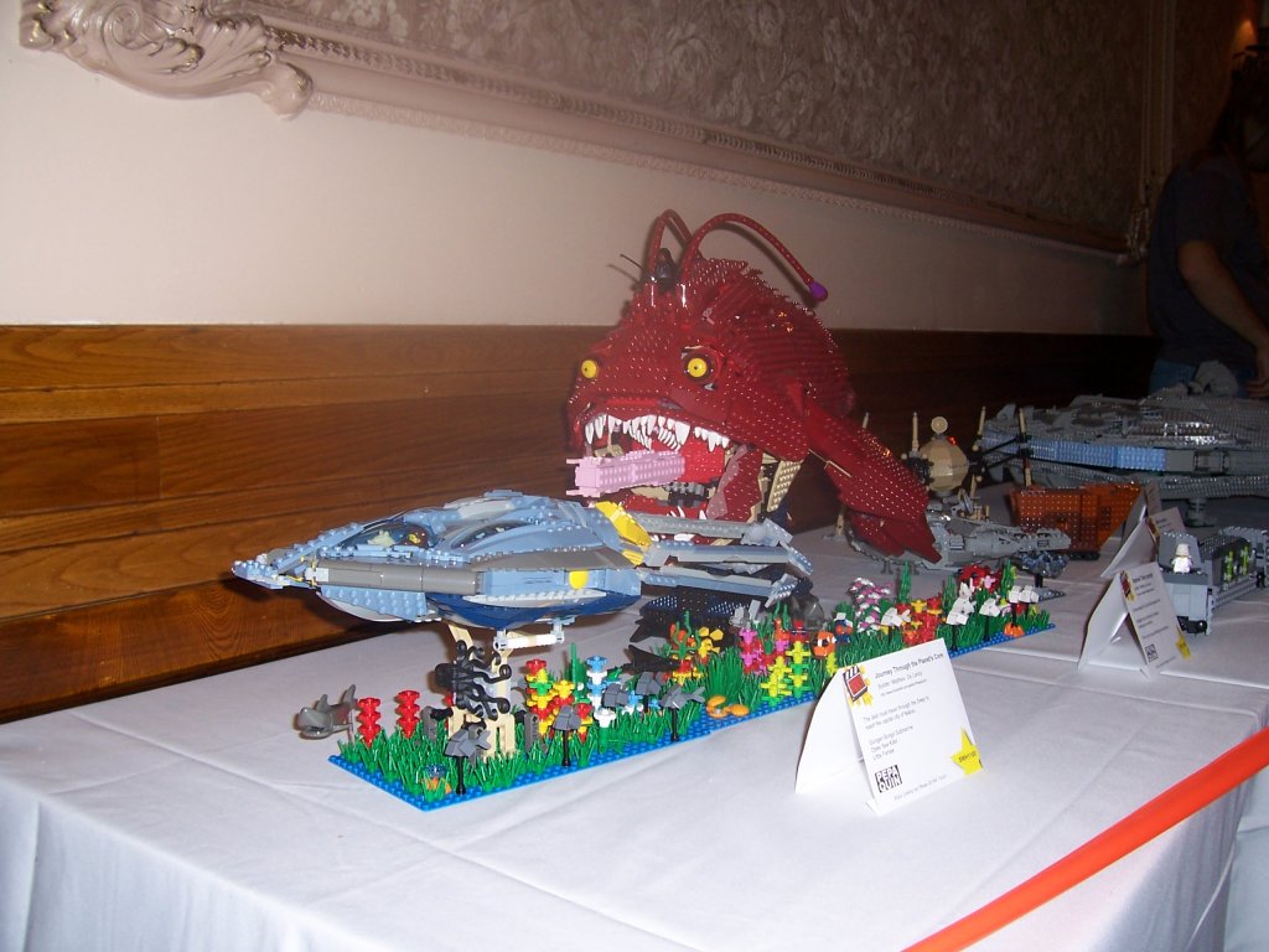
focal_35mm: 34
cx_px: 634
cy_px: 476
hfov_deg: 54.0
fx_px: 1246
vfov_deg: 41.8
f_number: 2.7
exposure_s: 1/60
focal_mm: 5.6
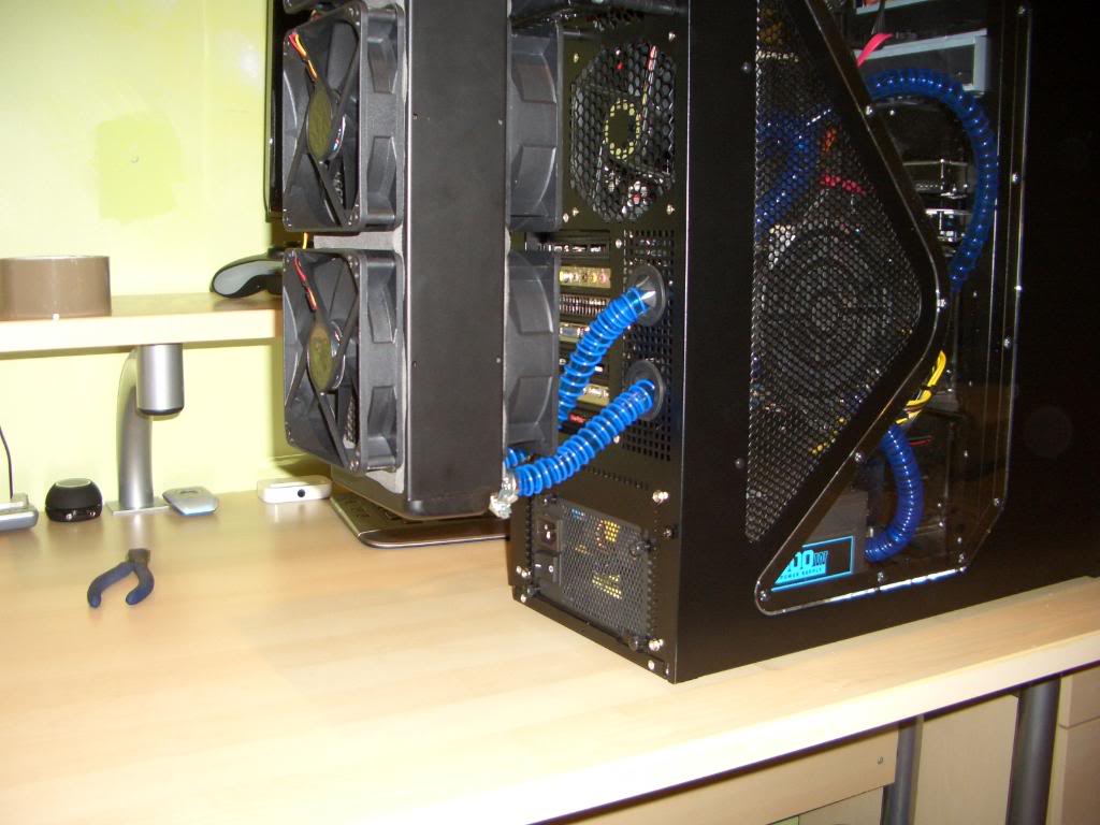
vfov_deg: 40.7
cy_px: 412
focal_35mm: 35
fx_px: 1112
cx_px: 550
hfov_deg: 52.6
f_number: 2.6
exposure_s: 1/60
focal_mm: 5.8
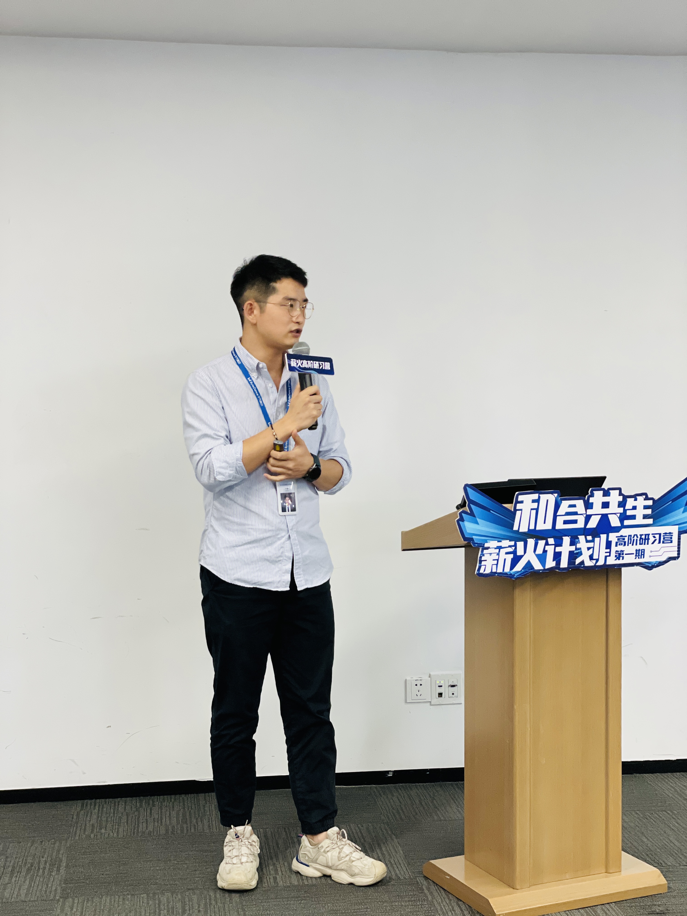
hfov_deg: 28.0
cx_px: 344
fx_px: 1376
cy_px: 458
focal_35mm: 52
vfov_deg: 36.8
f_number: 2
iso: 250
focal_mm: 6
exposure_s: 1/120
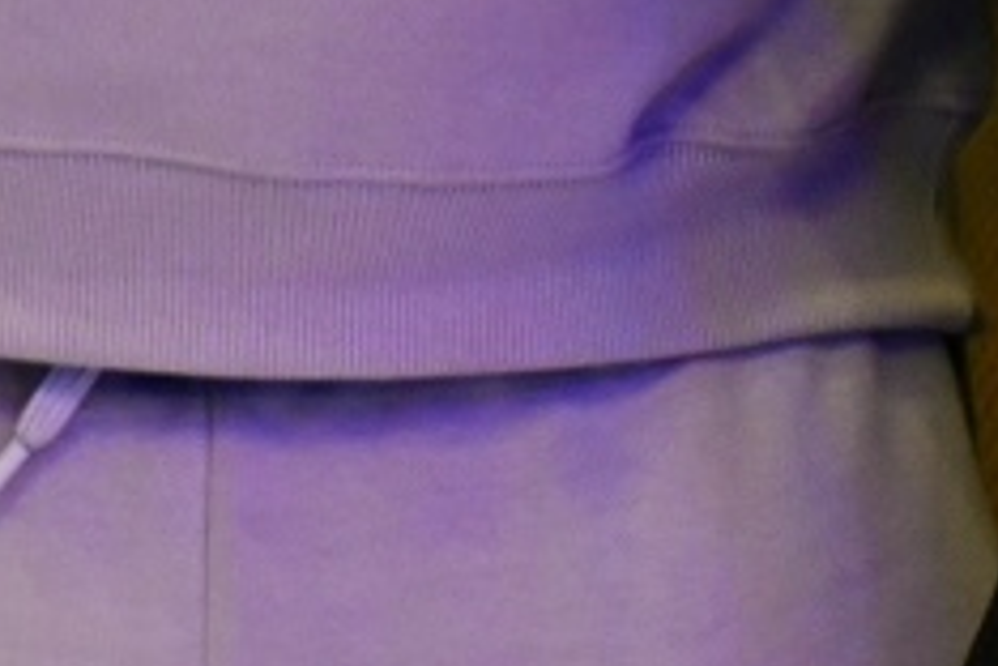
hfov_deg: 5.9
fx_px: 9591
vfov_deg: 3.8
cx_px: -512
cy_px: -1400
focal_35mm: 346
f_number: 5
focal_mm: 50
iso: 2200
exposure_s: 1/60
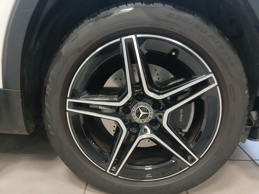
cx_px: 130
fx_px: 195
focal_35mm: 26
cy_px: 97
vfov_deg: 53.1
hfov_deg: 67.3
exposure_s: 1/25
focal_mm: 3.98
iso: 400
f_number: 1.8
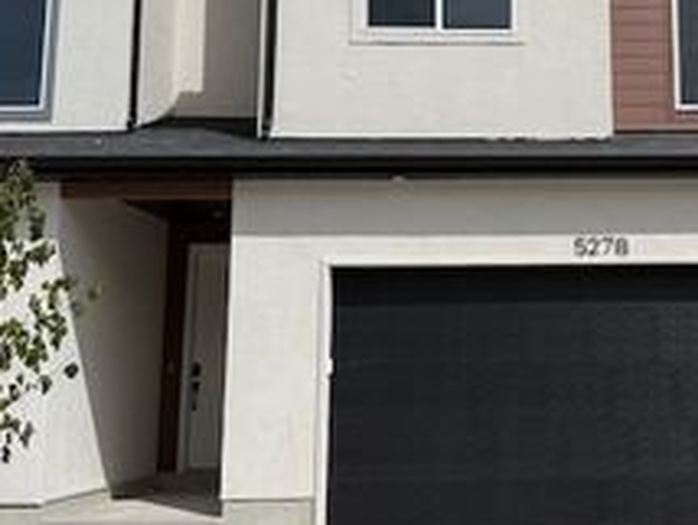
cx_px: 577
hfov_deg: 33.1
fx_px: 1130
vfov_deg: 26.0
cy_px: 188
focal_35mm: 56
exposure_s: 1/9091
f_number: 1.78
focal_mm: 6.76
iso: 80
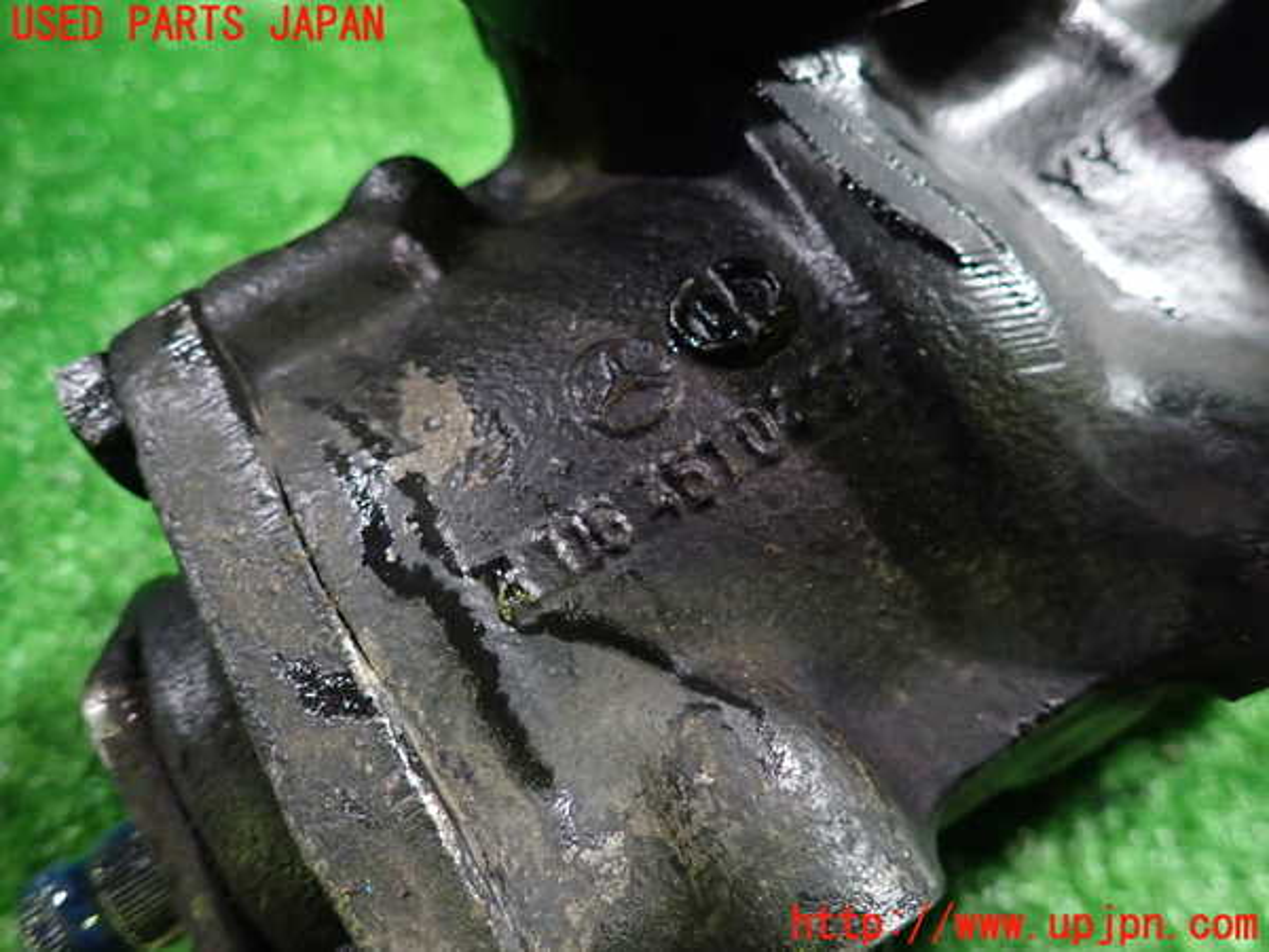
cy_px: 476
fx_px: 916
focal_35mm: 25
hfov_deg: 69.4
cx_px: 634
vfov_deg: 54.9
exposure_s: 1/30
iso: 640
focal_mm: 4.5
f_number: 2
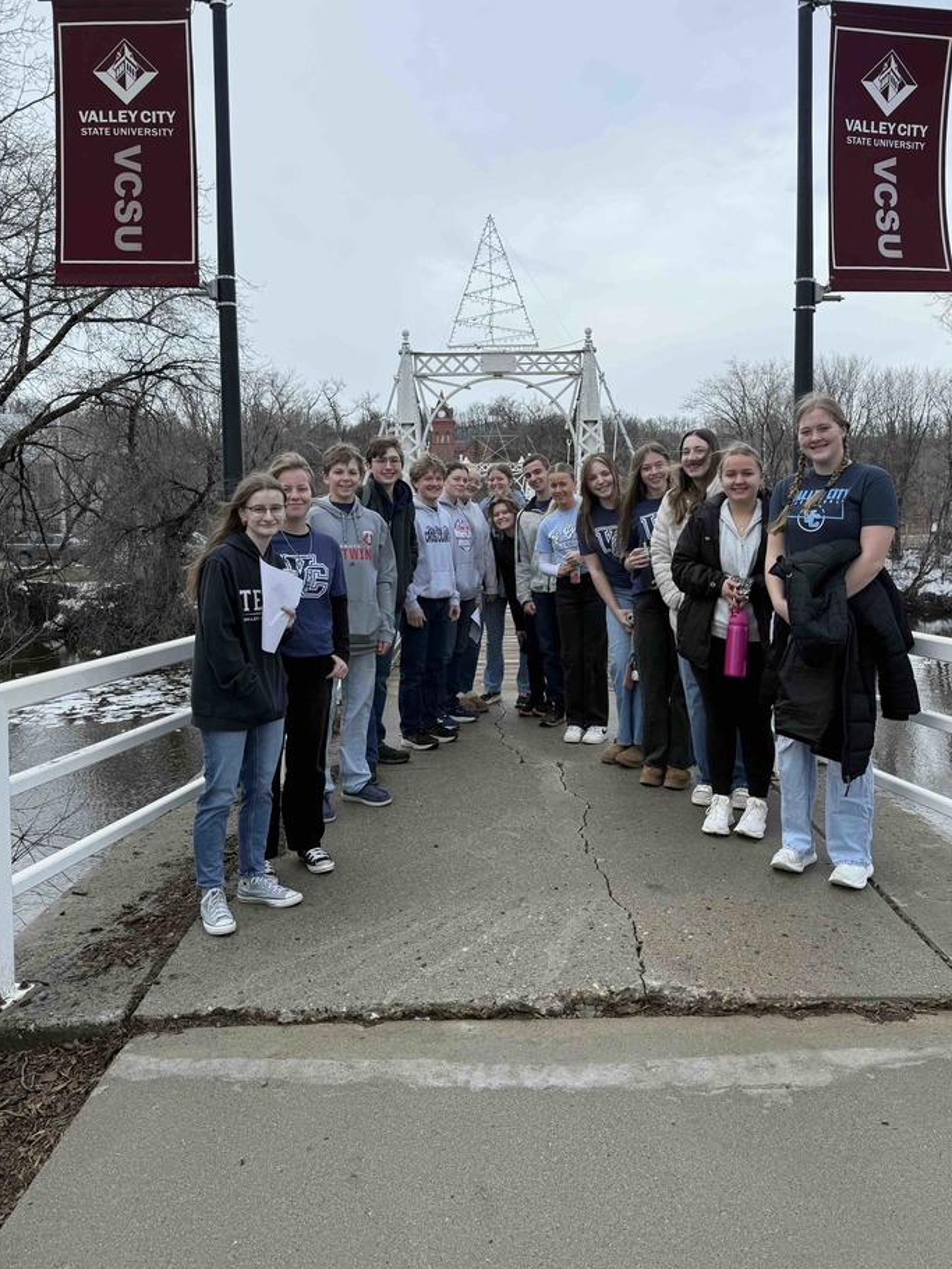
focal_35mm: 27
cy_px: 559
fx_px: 990
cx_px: 517
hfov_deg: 51.3
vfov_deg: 65.1
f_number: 1.78
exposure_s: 1/1230
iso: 80
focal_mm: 6.76
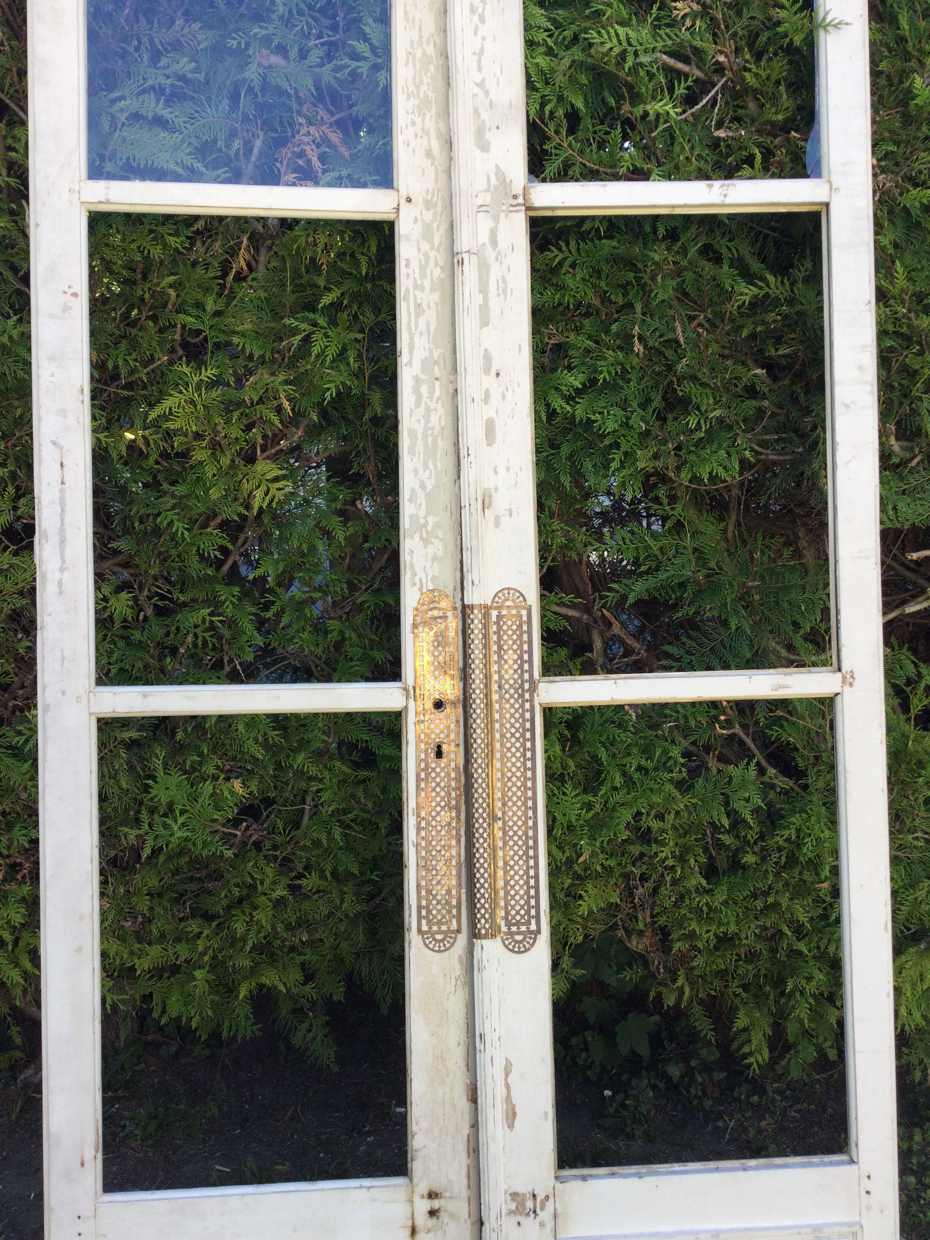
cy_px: 620
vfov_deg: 58.4
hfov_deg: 45.4
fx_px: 1110
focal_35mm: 31
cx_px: 465
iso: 25
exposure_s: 1/133
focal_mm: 3.3
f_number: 2.4
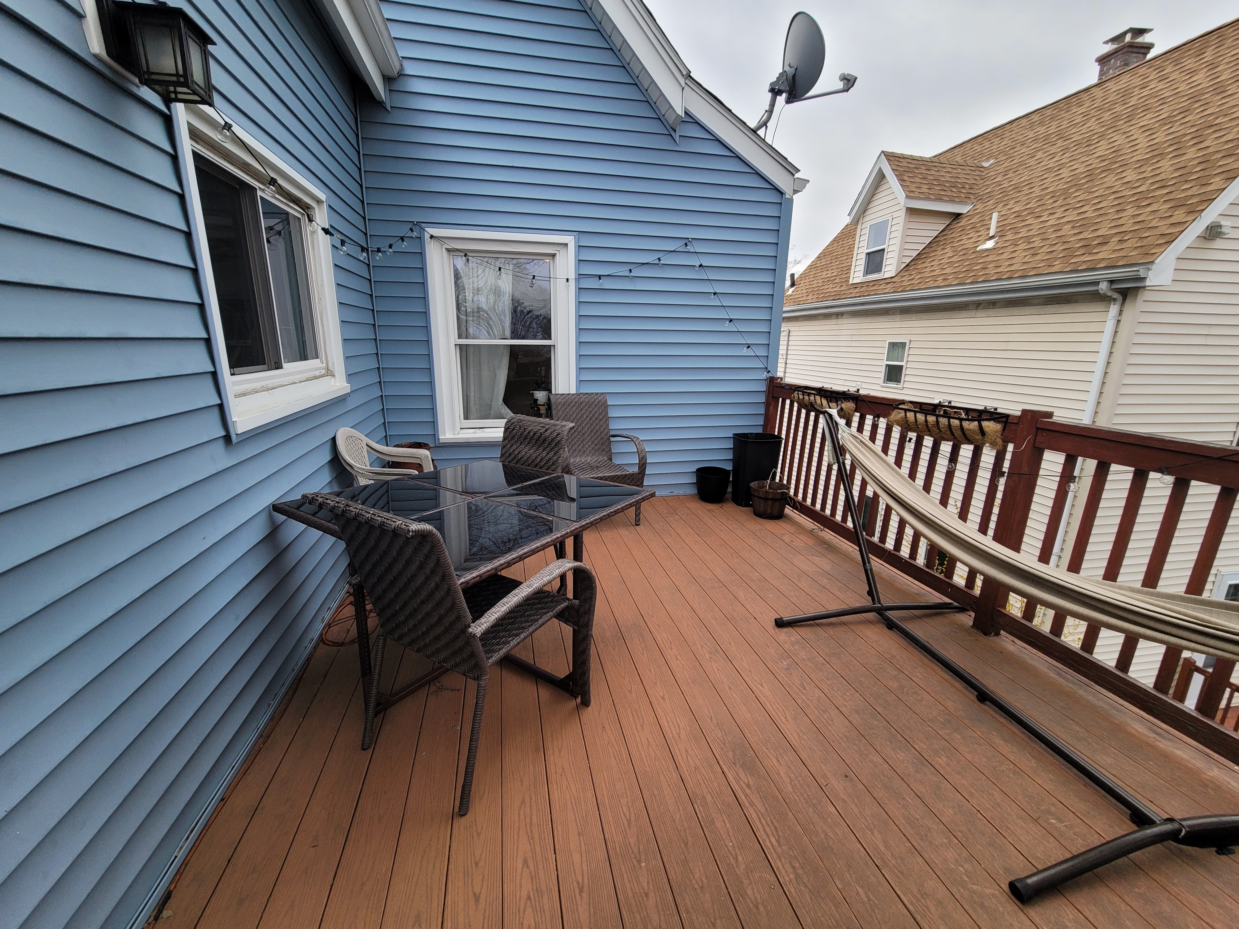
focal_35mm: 13
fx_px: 465
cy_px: 464
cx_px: 620
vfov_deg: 89.9
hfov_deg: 106.2
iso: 64
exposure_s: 1/588
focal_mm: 2.2
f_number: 2.2
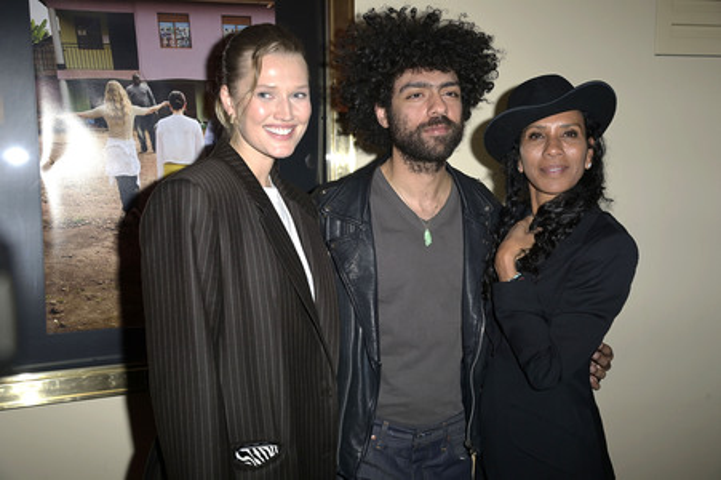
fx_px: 881
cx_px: 360
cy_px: 240
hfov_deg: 44.5
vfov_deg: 30.5
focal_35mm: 44
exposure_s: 1/250
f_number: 5.6
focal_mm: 44
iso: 640
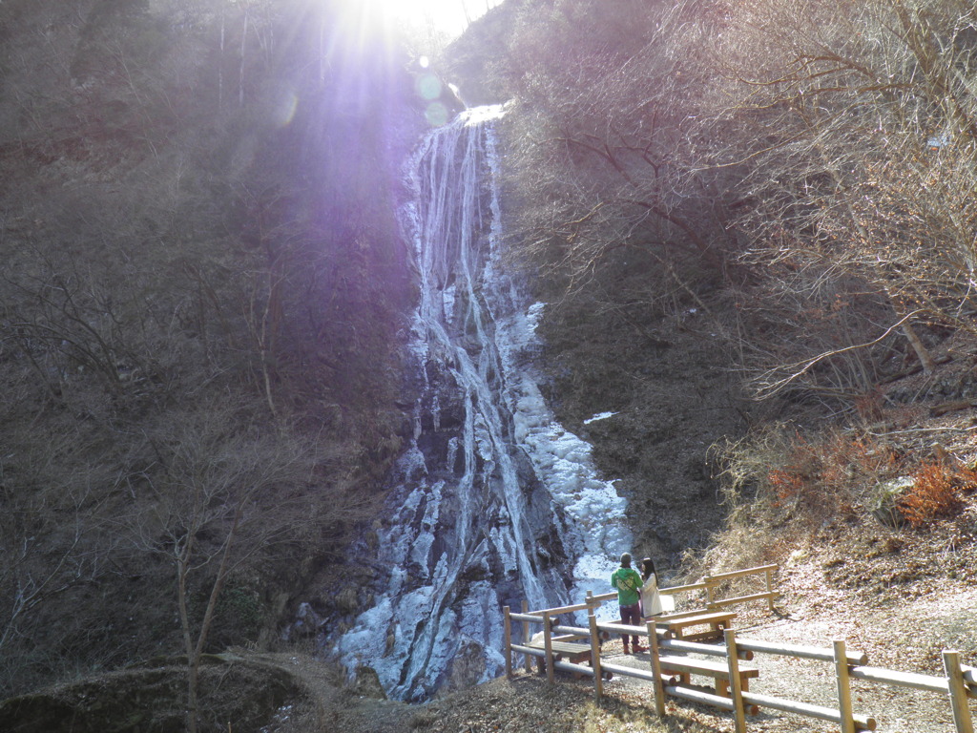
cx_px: 488
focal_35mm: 28
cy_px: 366
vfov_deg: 49.7
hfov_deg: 63.4
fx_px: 790
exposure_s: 1/50
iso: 50
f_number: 4
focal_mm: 4.9
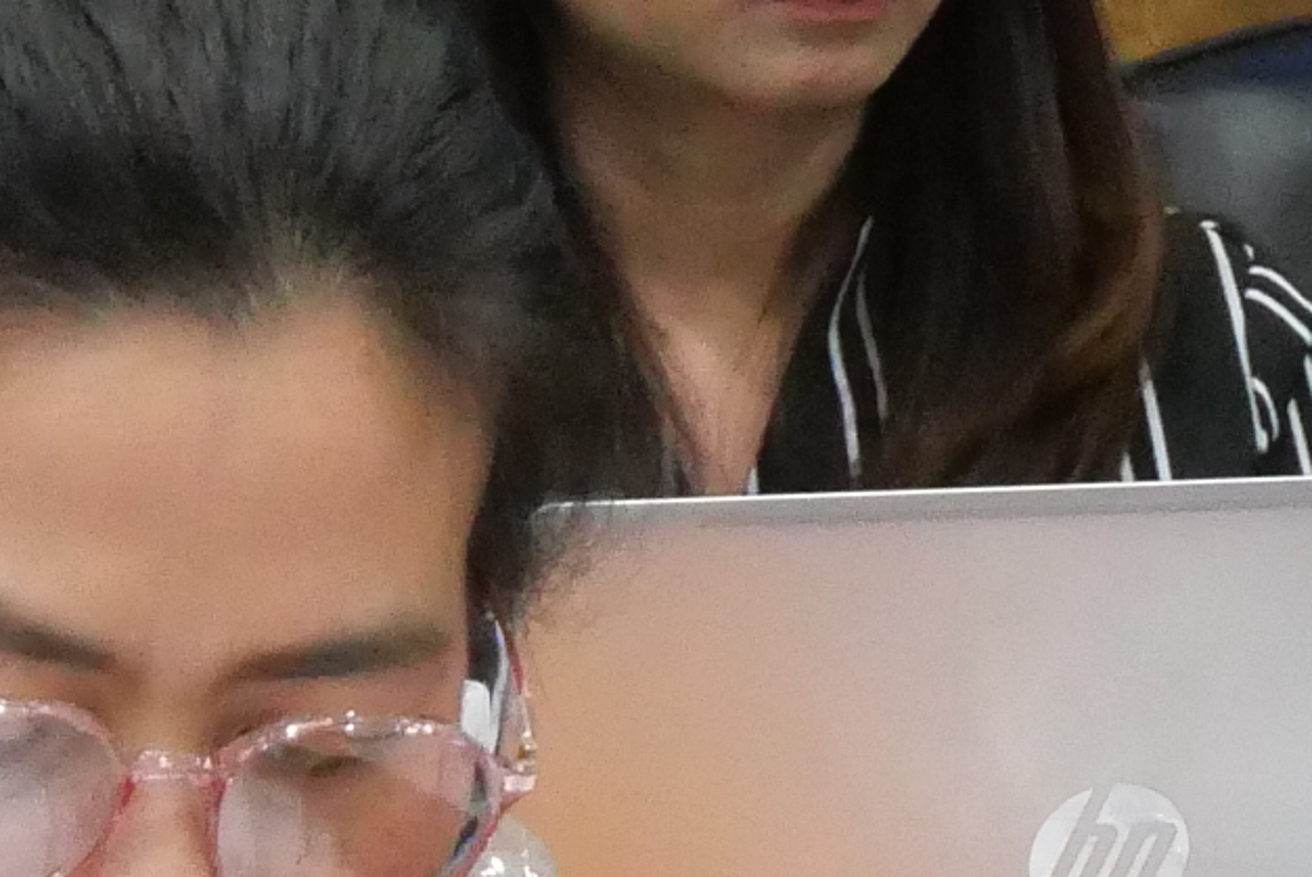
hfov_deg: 4.1
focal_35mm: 491
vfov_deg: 2.8
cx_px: -1994
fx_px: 17906
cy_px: 825
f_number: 5.5
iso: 3200
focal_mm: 40
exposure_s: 1/60
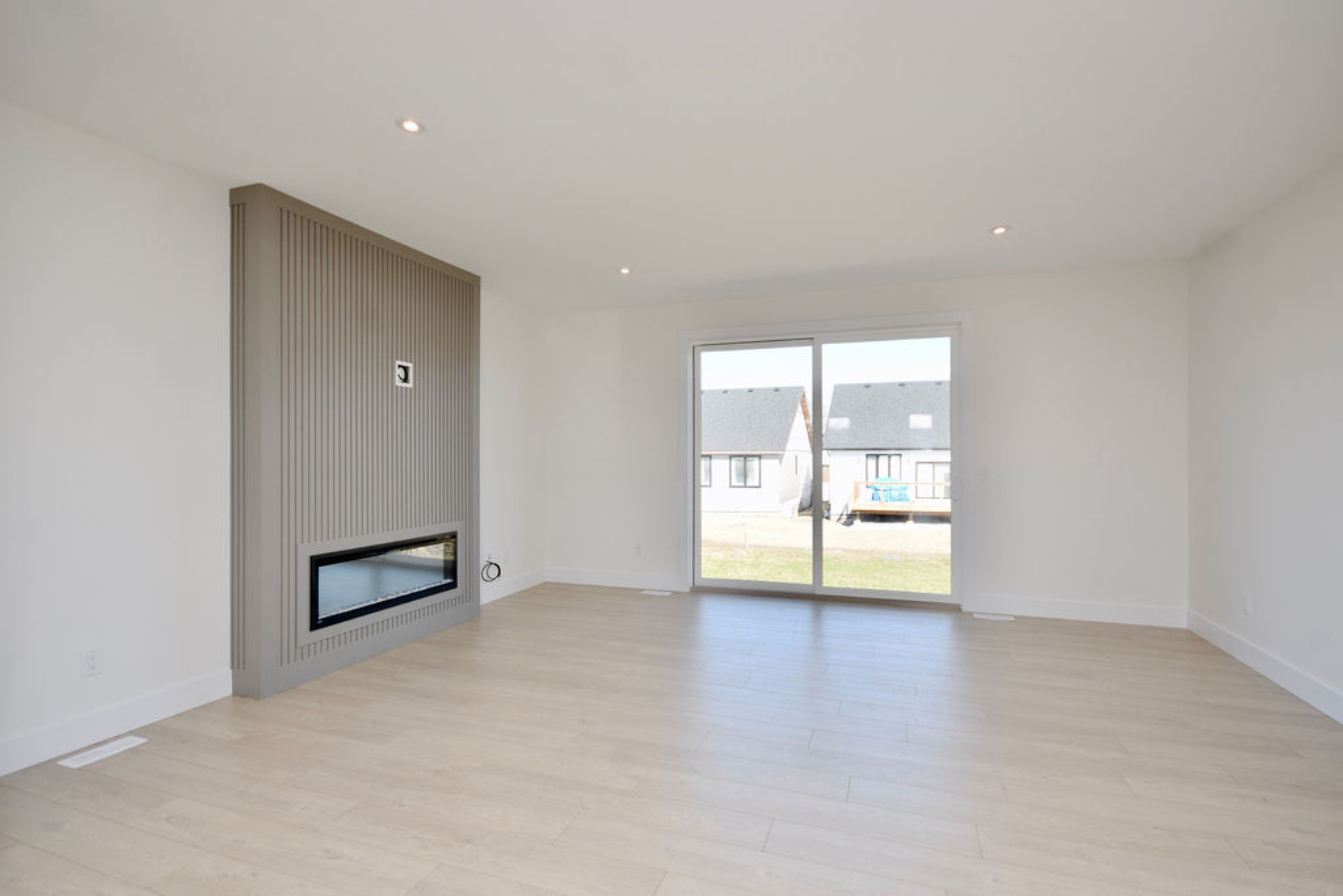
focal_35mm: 16
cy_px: 448
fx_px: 616
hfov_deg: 95.0
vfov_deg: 72.1
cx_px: 672
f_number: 5.6
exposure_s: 1/125
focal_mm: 11
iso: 140
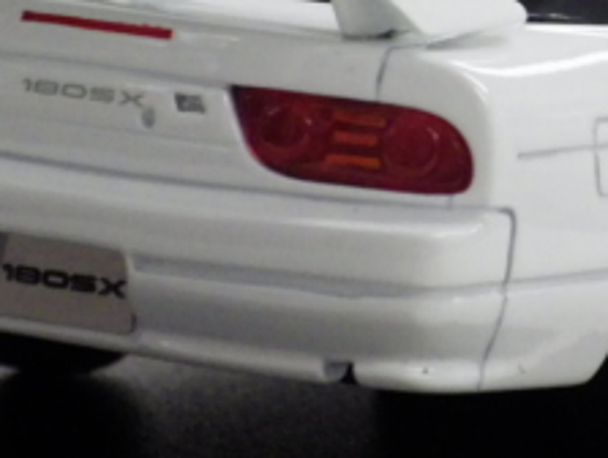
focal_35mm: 295
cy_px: 38
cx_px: 545
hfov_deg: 6.7
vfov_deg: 5.0
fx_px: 5190
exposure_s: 1/60
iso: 800
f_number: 4.6
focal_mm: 18.4
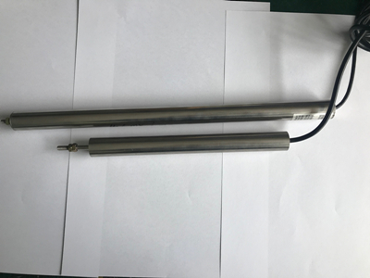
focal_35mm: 28
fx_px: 299
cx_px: 185
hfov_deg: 63.4
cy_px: 139
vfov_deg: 49.7
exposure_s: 1/146
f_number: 1.8
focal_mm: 3.99
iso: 20
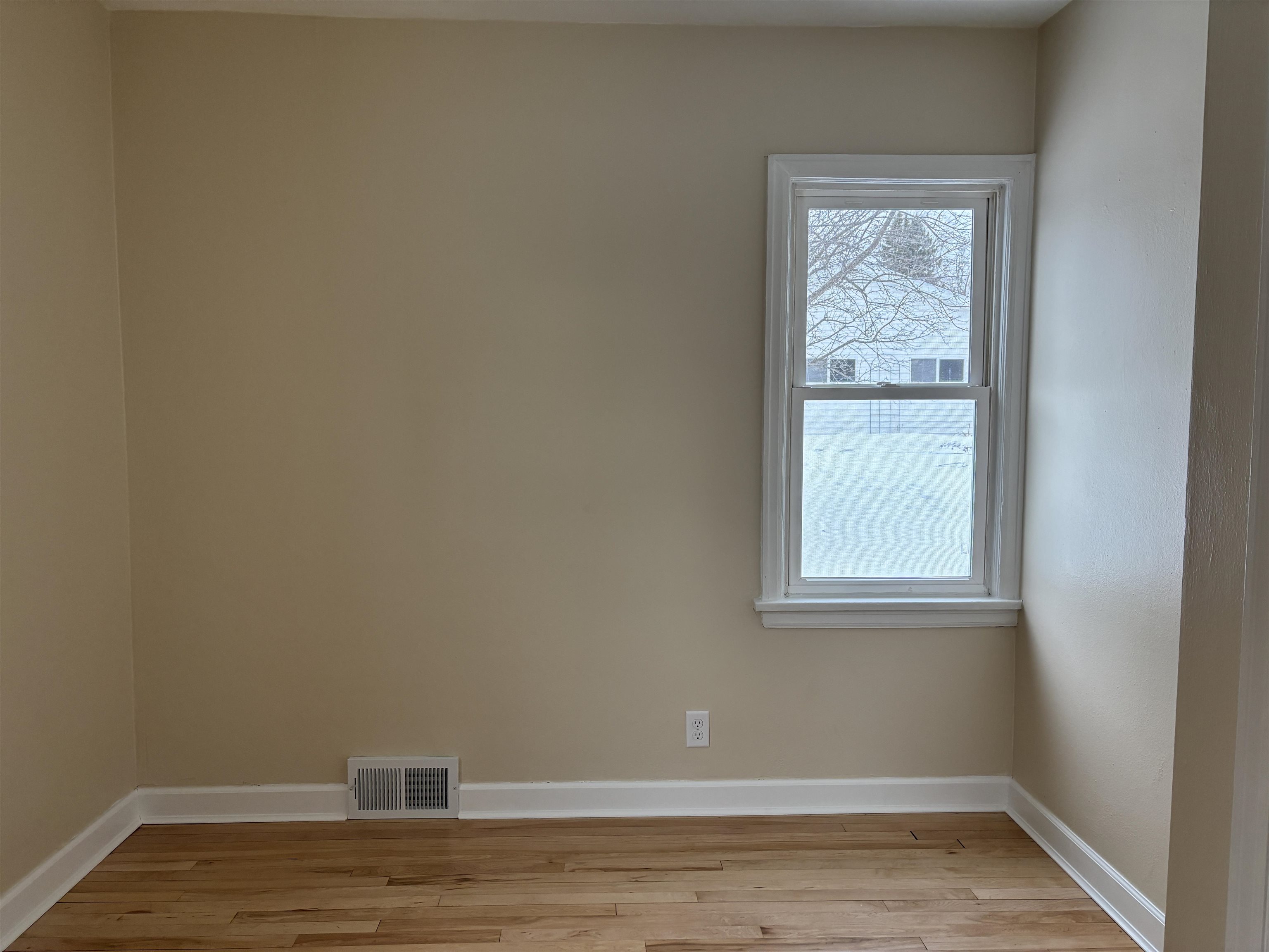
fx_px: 953
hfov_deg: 67.3
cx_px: 634
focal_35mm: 26
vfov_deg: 53.1
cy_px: 476
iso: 125
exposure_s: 1/120
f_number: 1.6
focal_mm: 5.96
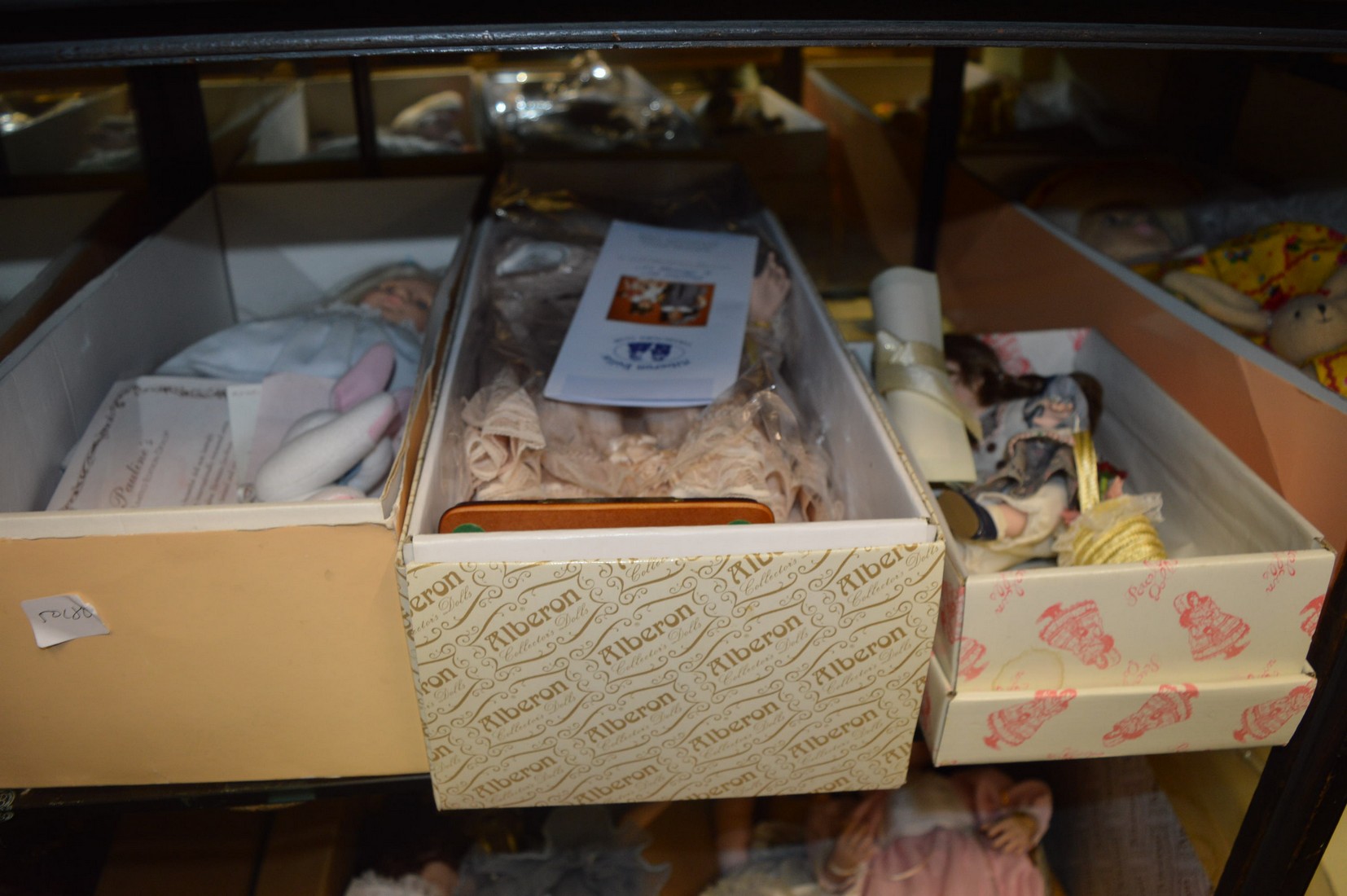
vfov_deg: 47.9
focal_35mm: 27
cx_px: 674
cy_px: 448
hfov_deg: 67.4
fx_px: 1009
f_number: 4
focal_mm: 18
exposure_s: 1/60
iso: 400
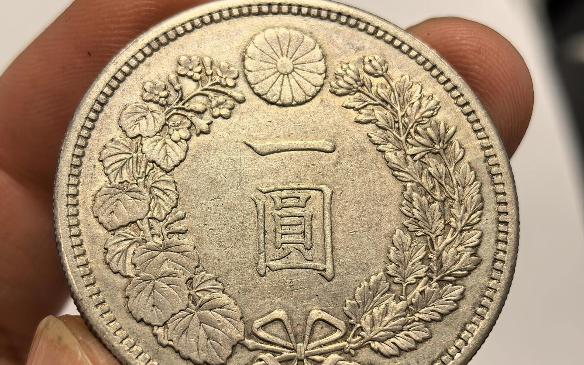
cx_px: 290
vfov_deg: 16.9
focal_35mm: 77
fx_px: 1225
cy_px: 225
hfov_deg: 26.8
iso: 200
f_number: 2
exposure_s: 1/100
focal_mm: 6.98
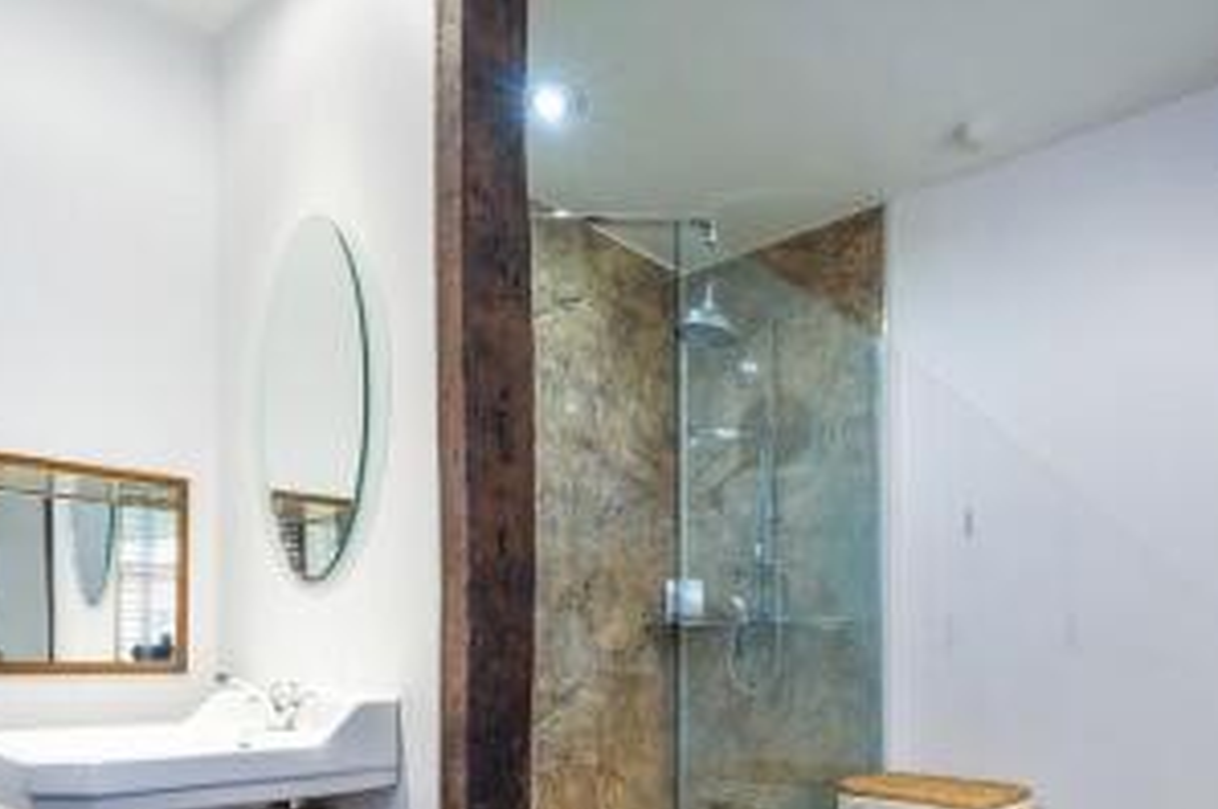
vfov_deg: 50.1
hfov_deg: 72.8
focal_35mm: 24
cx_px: 748
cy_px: 639
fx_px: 811
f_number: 7.1
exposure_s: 1/2.5
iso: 160
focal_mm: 10.3
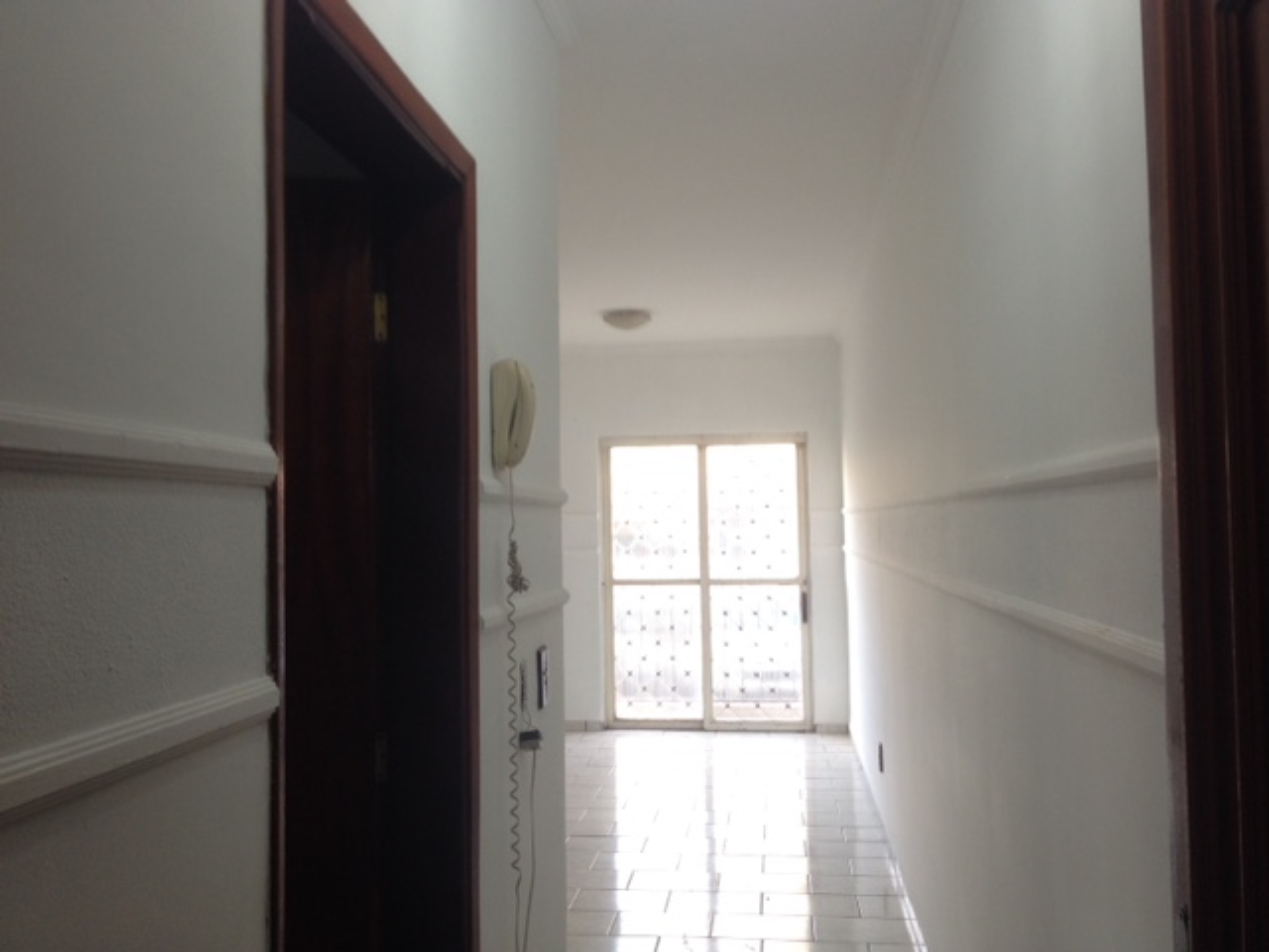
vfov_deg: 40.7
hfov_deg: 52.6
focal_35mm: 35
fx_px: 1283
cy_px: 476
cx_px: 634
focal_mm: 4.28
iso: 50
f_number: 2.4
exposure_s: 1/24
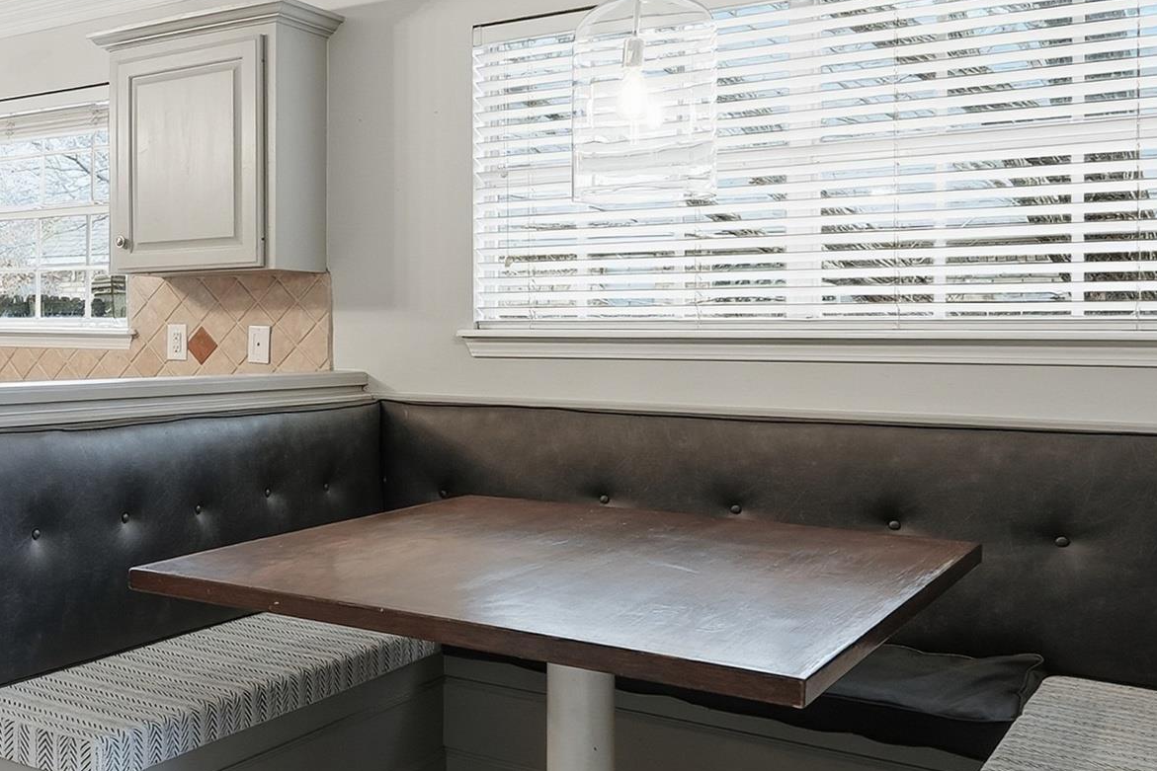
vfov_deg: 32.6
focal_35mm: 41
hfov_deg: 40.3
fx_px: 1318
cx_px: -52
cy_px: 328
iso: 250
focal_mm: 16
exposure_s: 1/40
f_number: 9
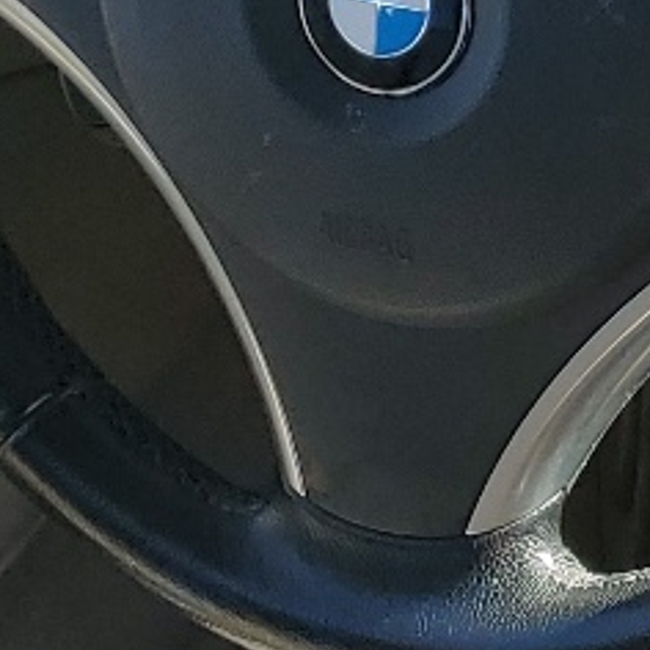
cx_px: 1496
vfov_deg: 11.2
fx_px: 3314
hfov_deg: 10.0
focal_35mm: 156
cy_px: 308
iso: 50
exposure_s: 1/526
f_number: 1.5
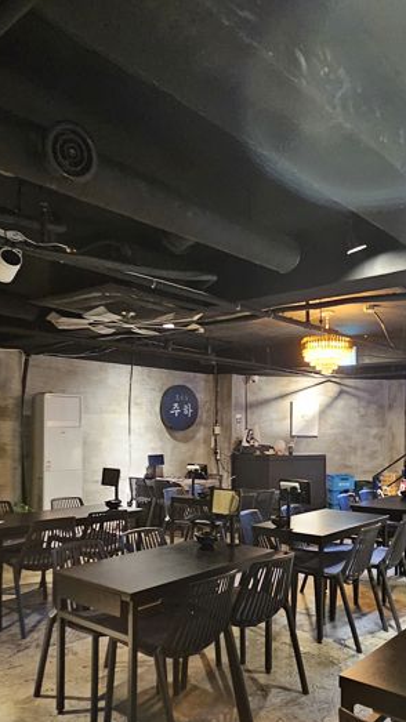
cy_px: 429
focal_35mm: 26
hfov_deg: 43.2
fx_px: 498
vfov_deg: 71.2
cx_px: 297
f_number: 2.2
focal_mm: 2.2
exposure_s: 1/24
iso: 800
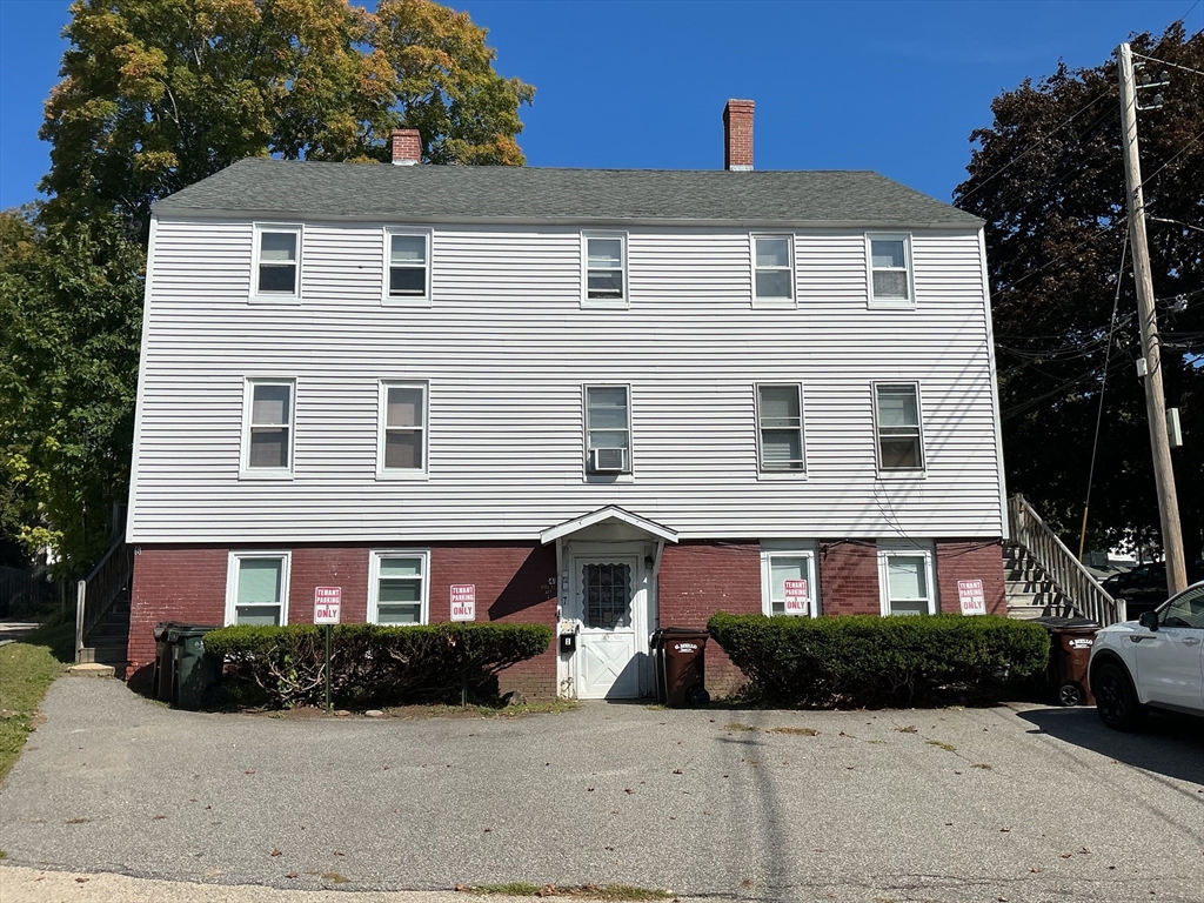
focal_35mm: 29
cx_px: 602
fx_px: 1009
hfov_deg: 61.7
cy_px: 452
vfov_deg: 48.2
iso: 25
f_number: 1.8
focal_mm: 3
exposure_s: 1/3534
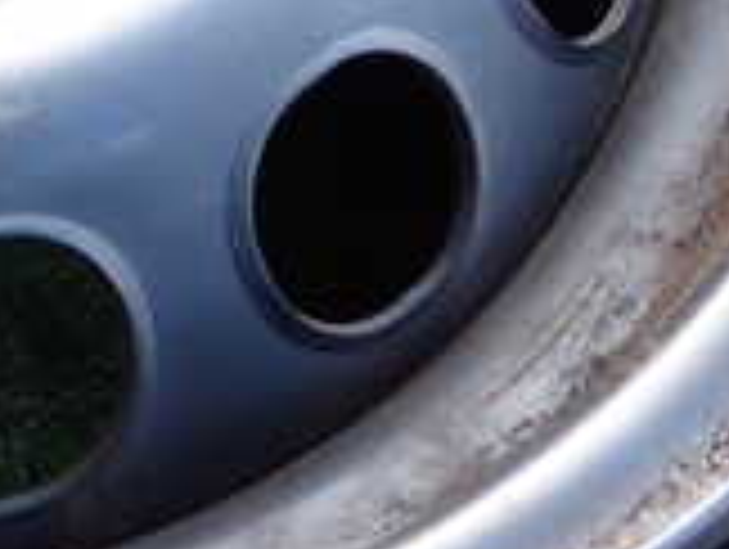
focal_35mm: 111
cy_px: -288
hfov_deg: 16.3
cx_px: -328
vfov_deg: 12.7
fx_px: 2341
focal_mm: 5.4
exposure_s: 1/125
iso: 200
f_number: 2.3
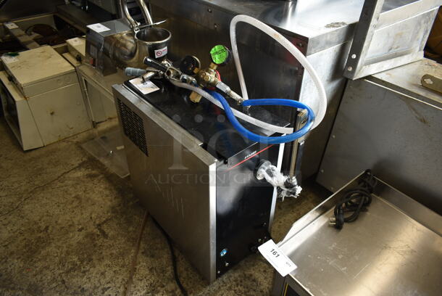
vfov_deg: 48.0
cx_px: 221
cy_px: 148
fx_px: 332
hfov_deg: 67.3
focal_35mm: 27
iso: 110
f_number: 3.5
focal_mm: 18
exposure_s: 1/30
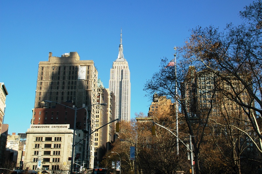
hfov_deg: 46.4
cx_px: 131
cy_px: 87
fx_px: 305
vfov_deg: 31.8
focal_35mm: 42
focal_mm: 28
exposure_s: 1/250
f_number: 10
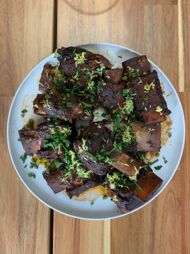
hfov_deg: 28.0
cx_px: 95
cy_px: 127
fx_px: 381
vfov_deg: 36.8
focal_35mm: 52
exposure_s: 1/60
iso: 200
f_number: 2.4
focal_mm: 6
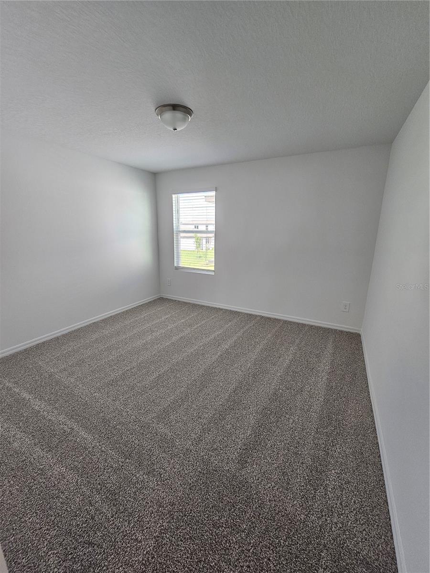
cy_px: 286
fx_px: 215
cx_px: 215
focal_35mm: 13
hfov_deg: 89.9
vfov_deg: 106.2
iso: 80
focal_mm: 2.2
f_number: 2.2
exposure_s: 1/60
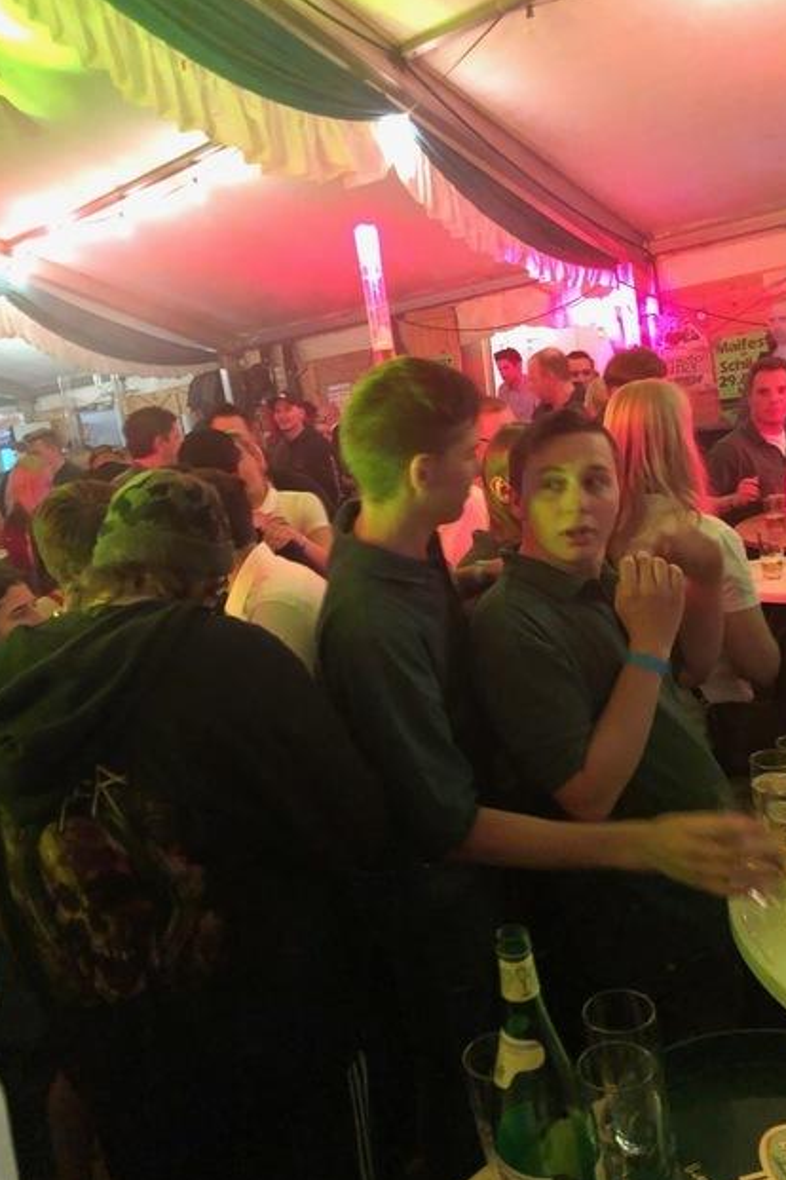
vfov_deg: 61.9
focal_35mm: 30
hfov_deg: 43.5
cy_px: 597
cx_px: 353
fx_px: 982
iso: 125
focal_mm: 3.99
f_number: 1.8
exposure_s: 1/4
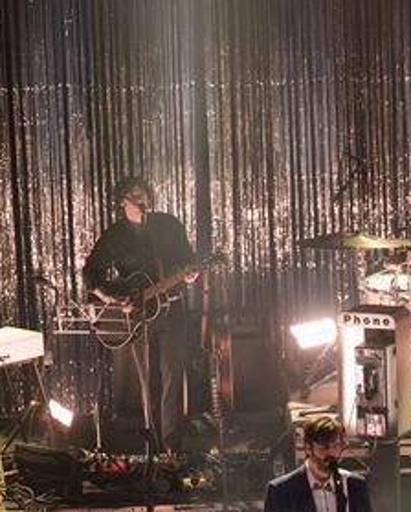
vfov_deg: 7.2
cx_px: 305
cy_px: 435
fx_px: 4036
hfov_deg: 5.8
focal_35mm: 266
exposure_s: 1/500
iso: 1000
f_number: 2.8
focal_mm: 110
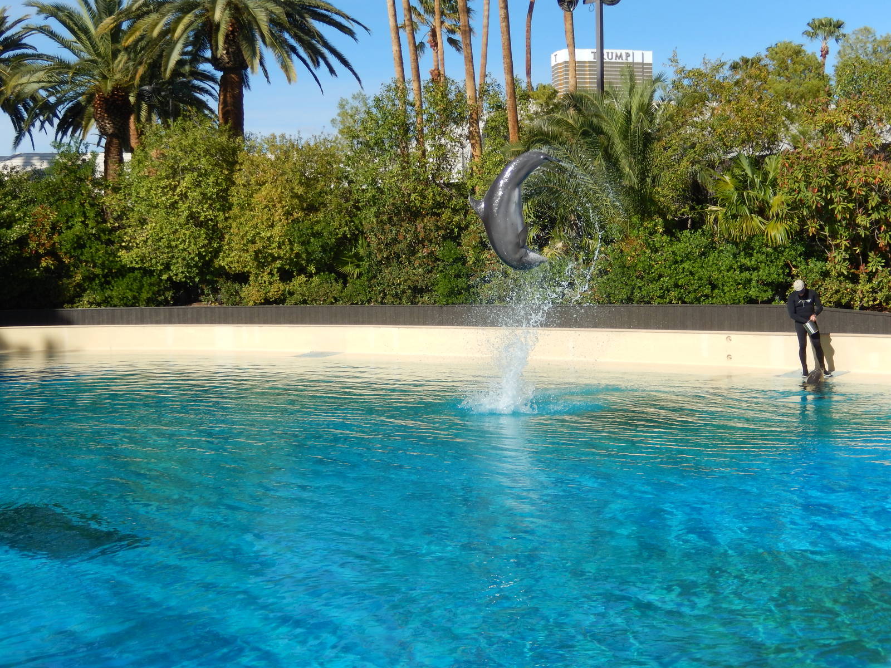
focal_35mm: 51
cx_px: 446
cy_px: 334
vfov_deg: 28.6
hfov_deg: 37.5
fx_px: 1313
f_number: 4.5
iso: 125
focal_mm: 9.2
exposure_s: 1/1000
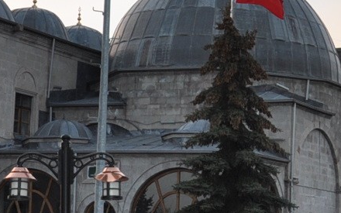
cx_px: 251
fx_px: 1245
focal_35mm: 134
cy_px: 80
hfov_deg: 15.5
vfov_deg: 9.8
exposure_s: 1/200
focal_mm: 18
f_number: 3.5
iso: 250
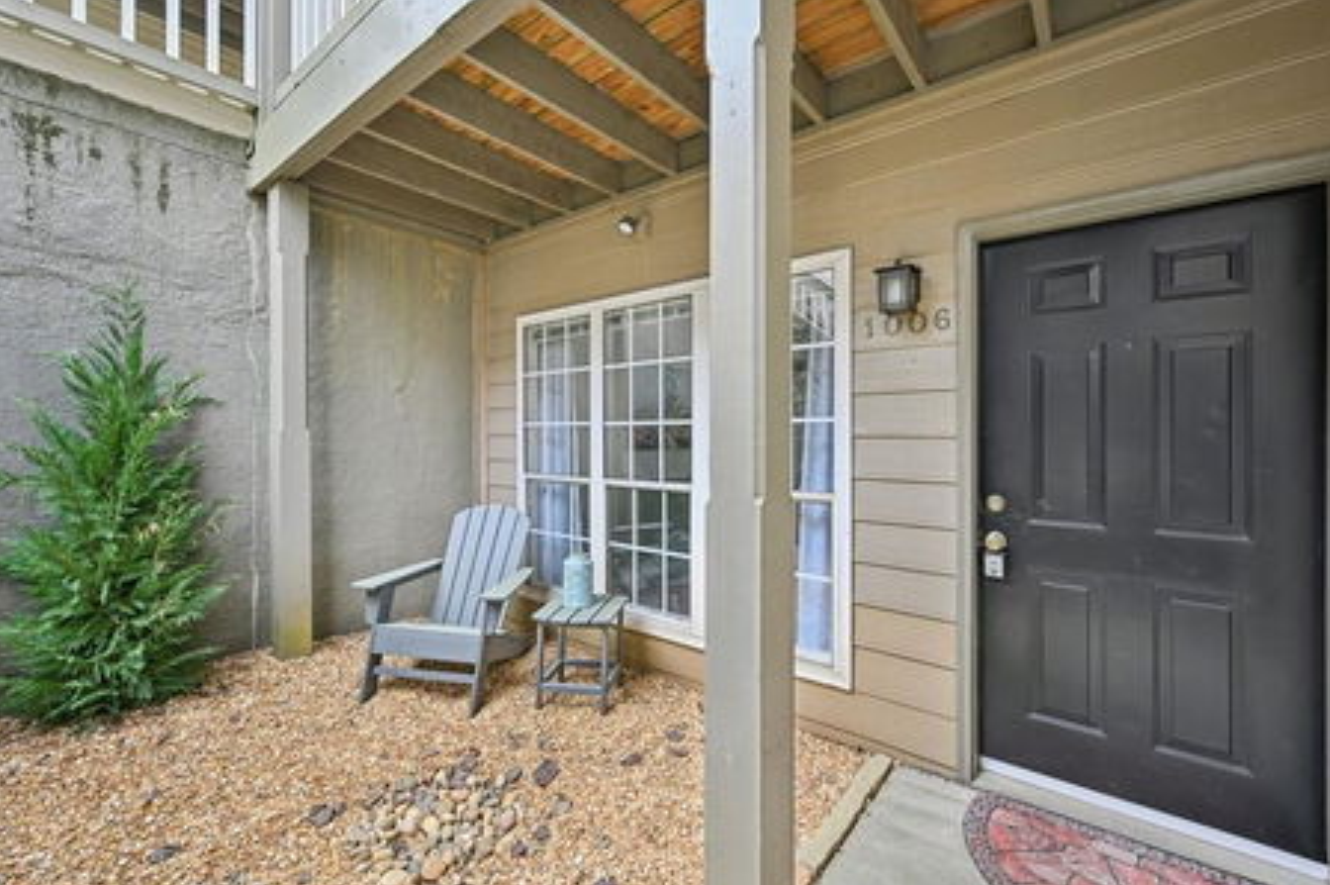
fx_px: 554
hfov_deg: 100.4
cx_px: 680
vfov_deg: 77.2
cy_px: 444
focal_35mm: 15
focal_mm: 14
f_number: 8
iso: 140
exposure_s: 1/15
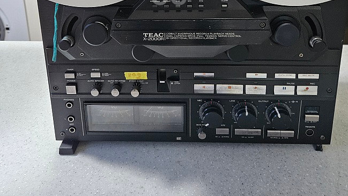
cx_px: 176
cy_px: -10
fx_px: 314
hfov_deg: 58.0
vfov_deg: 31.4
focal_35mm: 34
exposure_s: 1/120
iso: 800
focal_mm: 5.4
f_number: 1.8
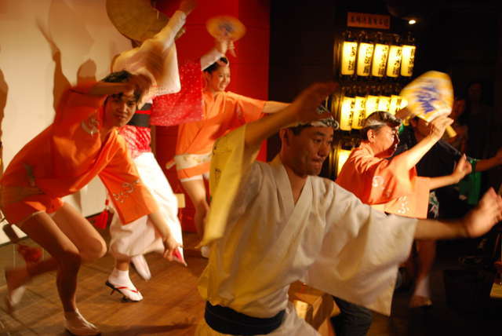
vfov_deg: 25.8
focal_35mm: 52
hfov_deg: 37.8
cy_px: 168
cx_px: 251
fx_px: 733
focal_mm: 35
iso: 900
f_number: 5.3
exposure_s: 1/30
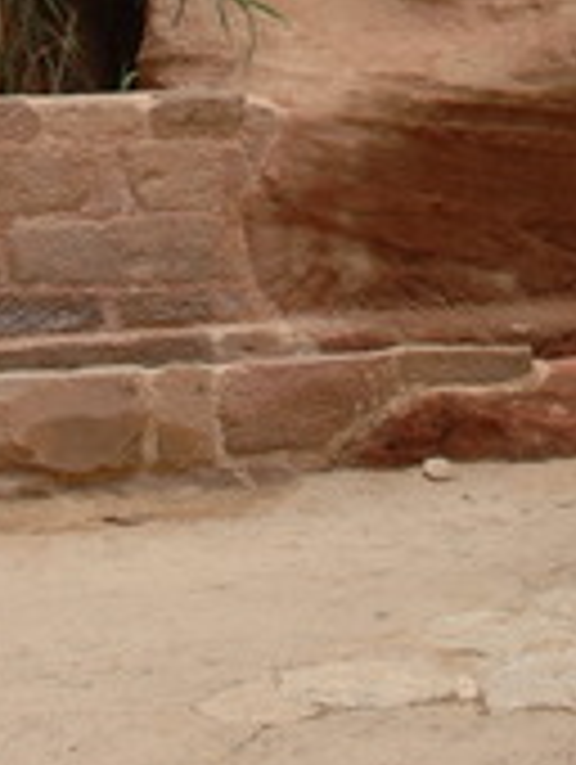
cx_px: 621
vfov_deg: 14.3
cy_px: -151
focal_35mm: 134
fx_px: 2966
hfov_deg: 11.0
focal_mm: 22
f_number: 5.6
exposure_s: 1/125
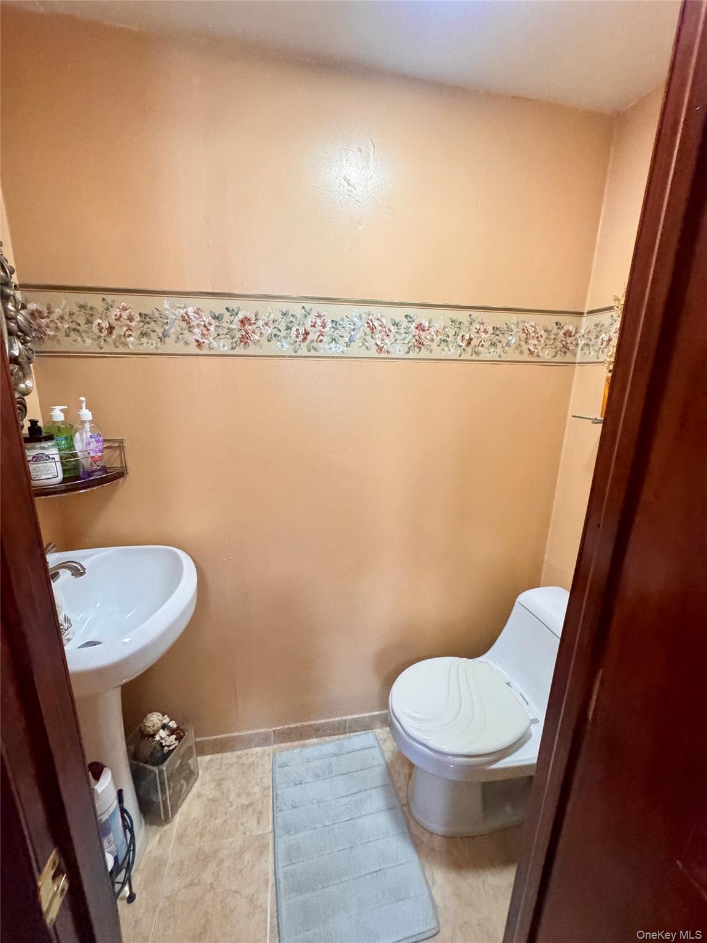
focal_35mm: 14
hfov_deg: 85.7
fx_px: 381
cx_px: 354
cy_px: 472
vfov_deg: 102.1
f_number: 2.2
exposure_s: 1/60
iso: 640
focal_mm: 2.22
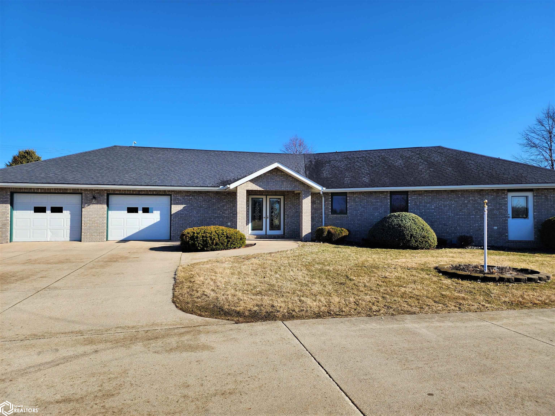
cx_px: 278
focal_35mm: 23
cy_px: 208
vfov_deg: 58.9
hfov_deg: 73.9
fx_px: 369
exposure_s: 1/1050
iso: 12
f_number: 1.8
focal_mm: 6.4
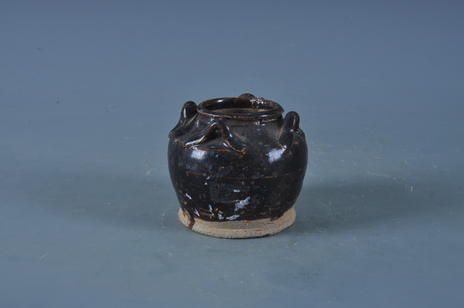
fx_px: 965
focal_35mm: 75
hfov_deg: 27.0
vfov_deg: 18.1
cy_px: 154
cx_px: 232
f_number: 18
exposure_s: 1/60
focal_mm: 50
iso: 200
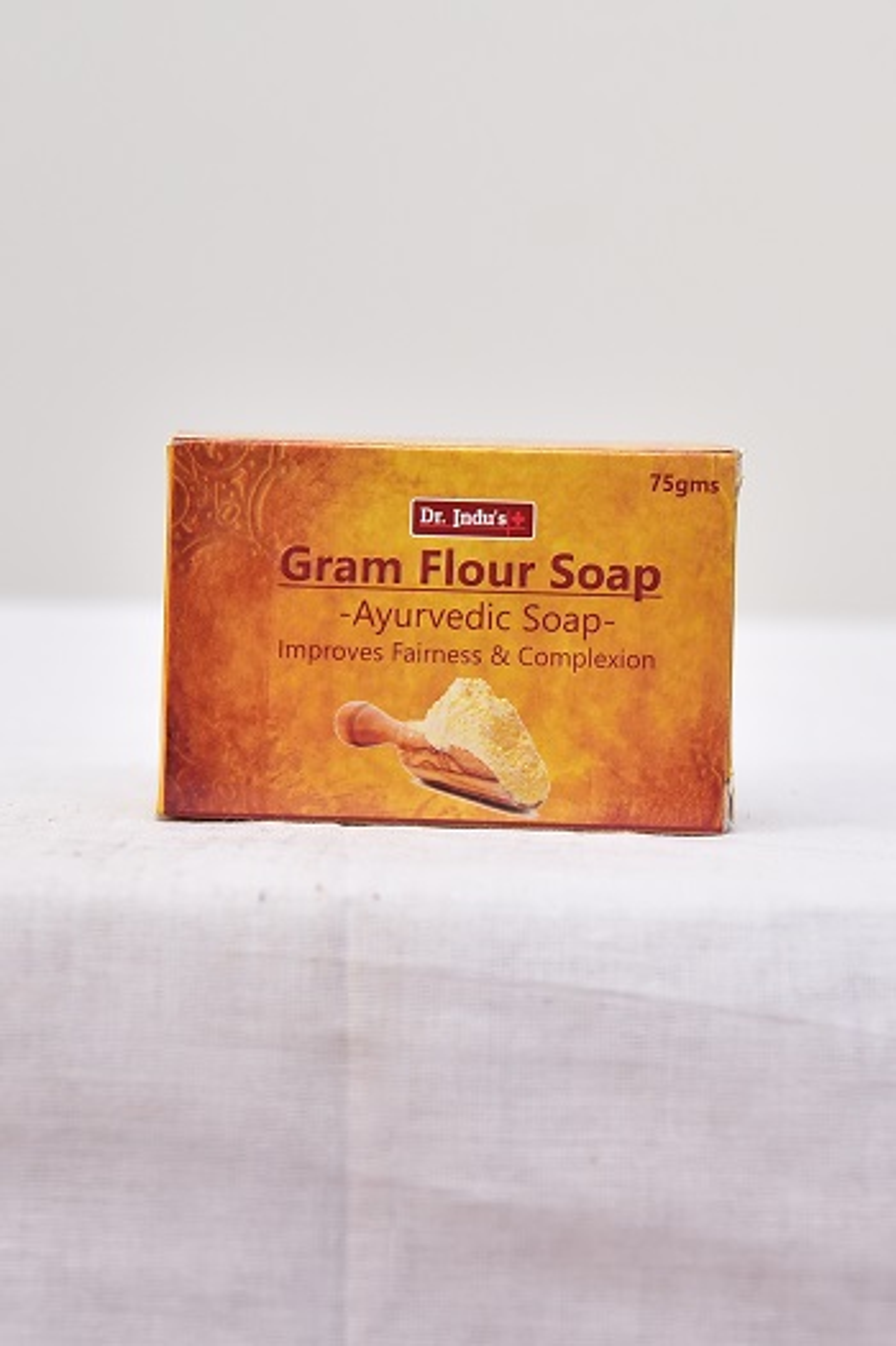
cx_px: 448
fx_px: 2916
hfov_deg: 17.5
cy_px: 673
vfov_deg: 26.0
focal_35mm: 78
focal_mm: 78
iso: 1600
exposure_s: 1/125
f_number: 4.5
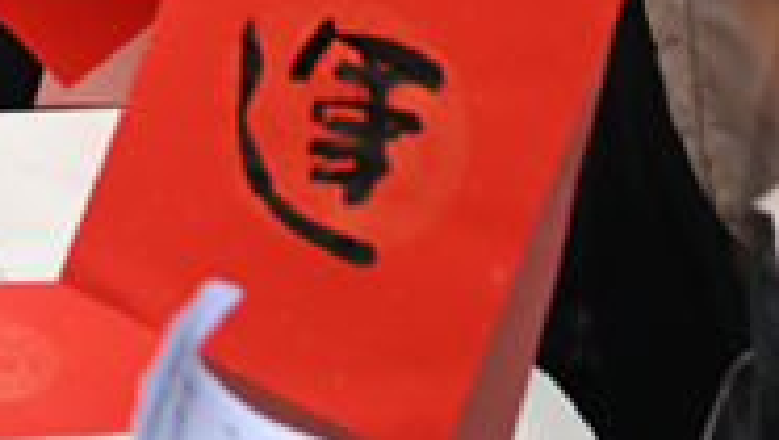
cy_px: -740
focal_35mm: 177
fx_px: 3659
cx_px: -318
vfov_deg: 6.4
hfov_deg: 11.7
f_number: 5.6
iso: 200
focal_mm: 37
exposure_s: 1/250
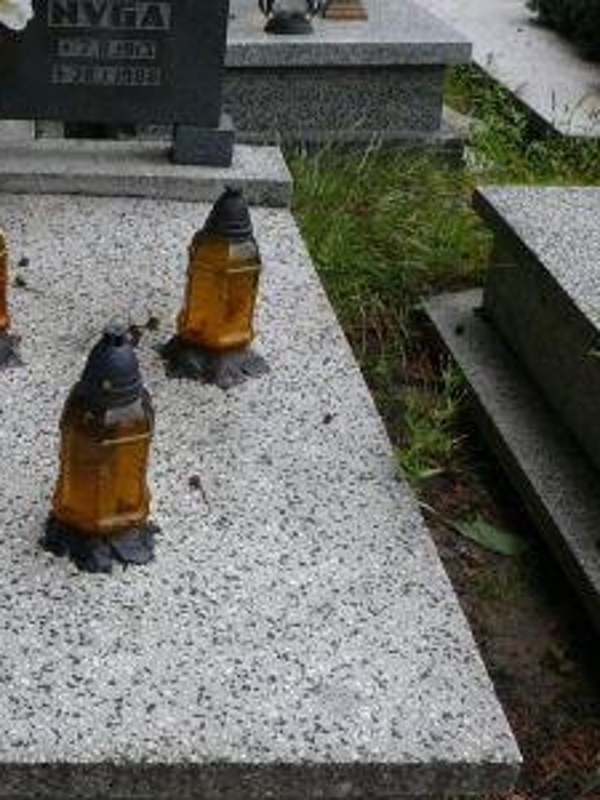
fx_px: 1294
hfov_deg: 25.7
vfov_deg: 34.1
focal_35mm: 56
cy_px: 512
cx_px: 123
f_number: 4
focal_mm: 7.4
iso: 100
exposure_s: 1/125
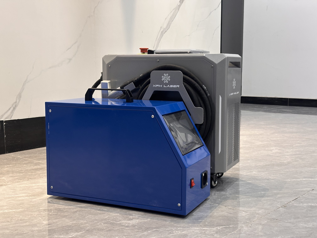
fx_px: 440
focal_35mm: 48
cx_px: 158
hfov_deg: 39.7
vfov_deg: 30.3
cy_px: 119
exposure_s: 1/50
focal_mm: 6.86
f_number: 1.78
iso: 250
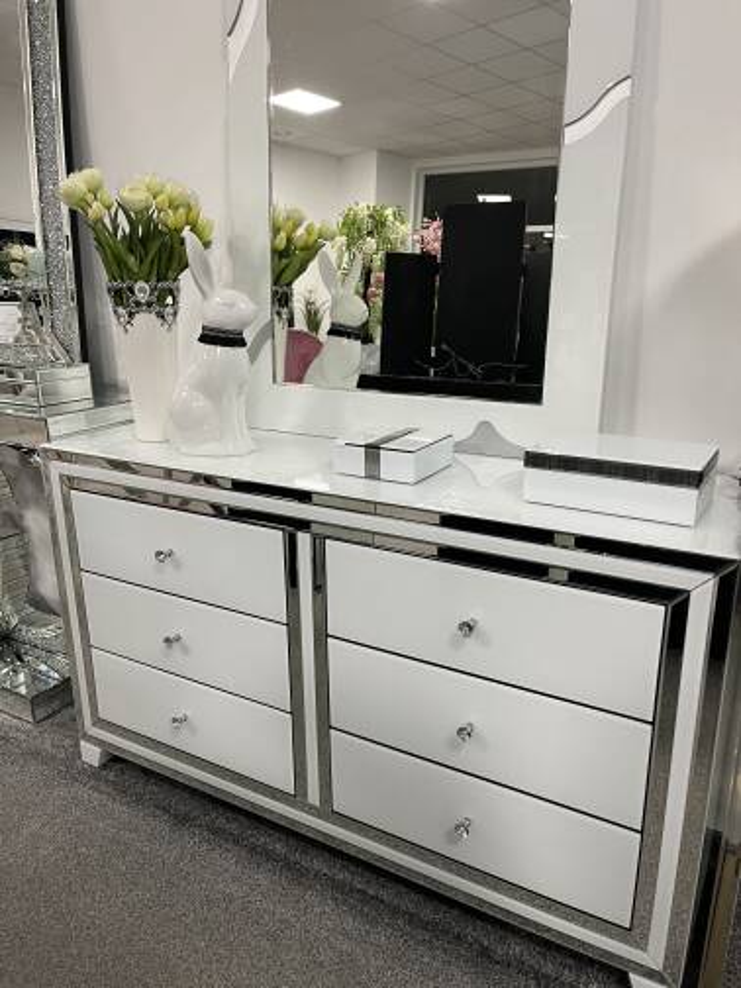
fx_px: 742
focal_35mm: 26
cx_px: 370
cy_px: 494
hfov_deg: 53.1
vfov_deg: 67.3
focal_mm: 5.1
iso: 100
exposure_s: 1/50
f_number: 1.6
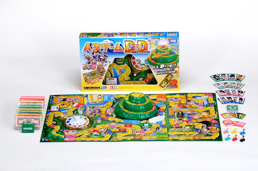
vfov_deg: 10.7
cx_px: 129
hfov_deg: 16.1
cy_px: 86
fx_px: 913
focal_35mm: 128
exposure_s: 1/5
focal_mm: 85
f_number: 22
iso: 200
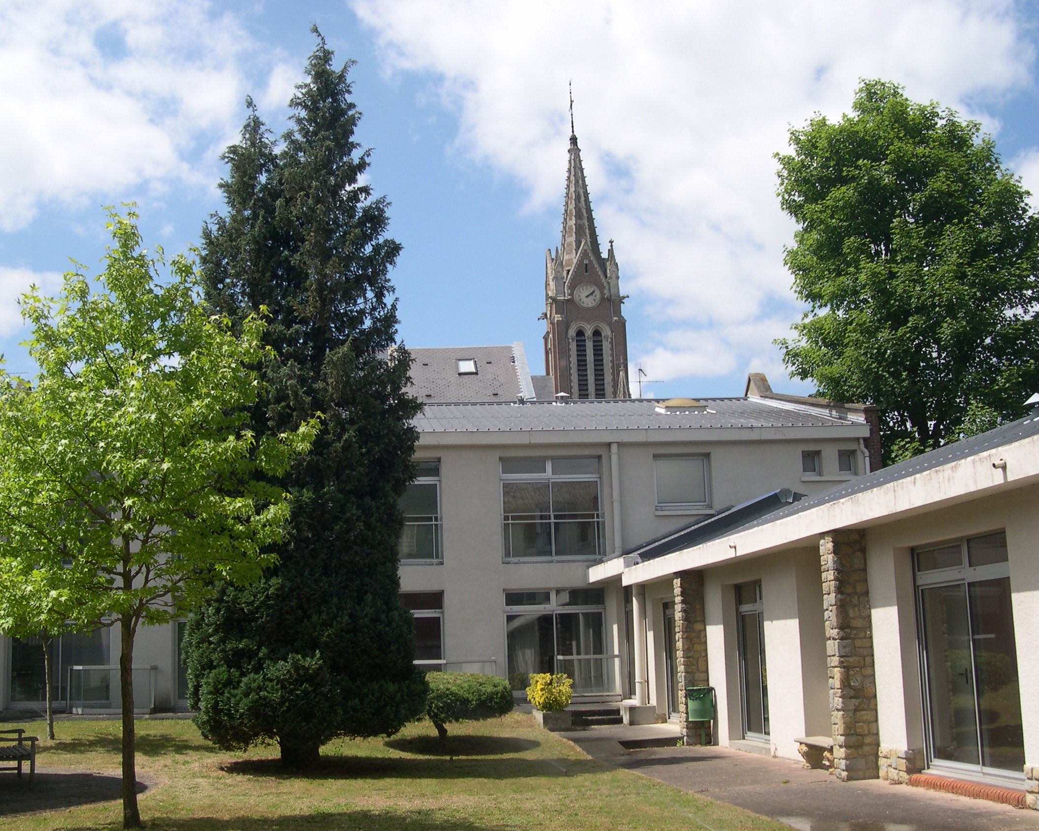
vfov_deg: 37.3
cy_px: 413
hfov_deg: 45.8
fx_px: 1230
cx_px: 489
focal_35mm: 40
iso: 100
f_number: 7.6
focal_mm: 8
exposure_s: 1/193
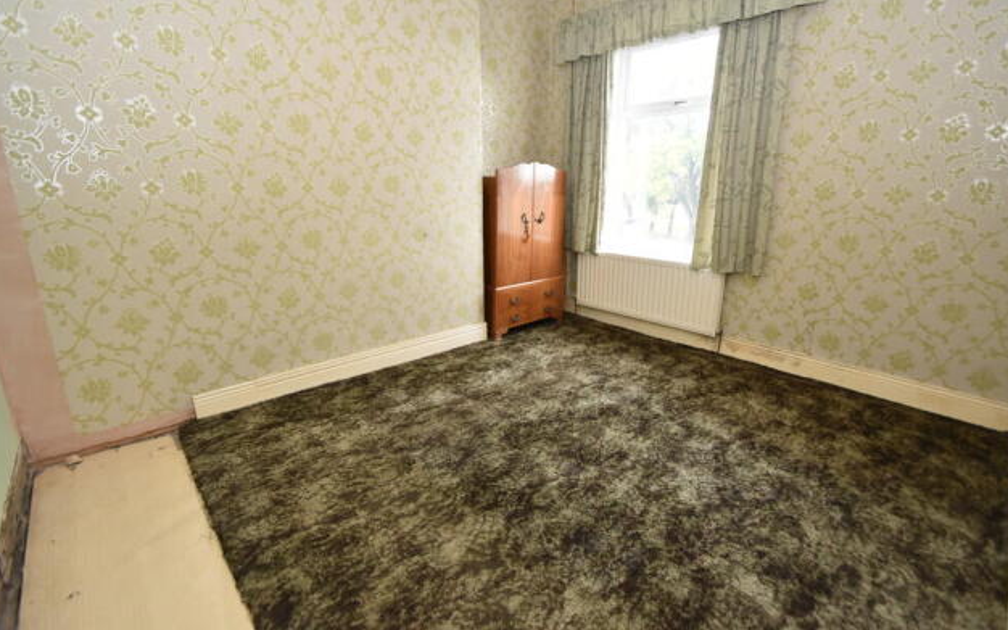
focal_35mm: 16
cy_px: 299
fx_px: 439
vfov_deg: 71.2
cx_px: 519
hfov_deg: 97.8
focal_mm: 10
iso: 1100
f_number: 3.5
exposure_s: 1/60
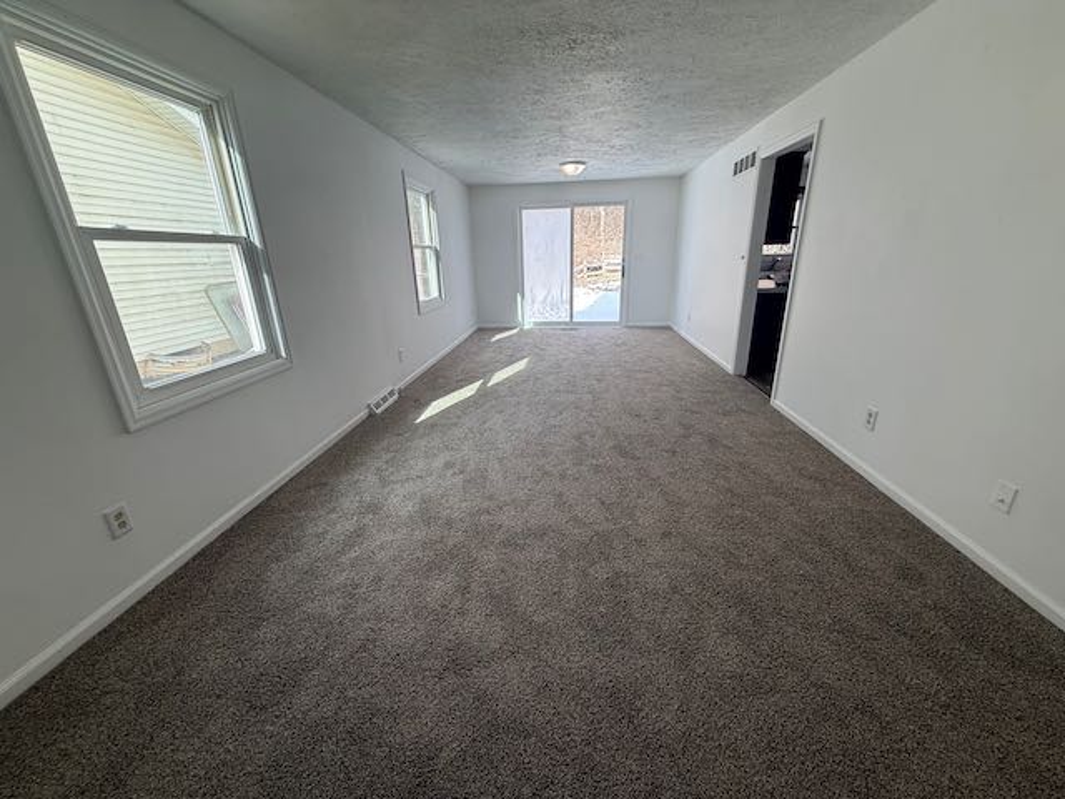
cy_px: 400
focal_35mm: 14
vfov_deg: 85.7
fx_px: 431
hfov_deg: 102.1
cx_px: 532
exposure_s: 1/177
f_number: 2.2
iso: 64
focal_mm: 2.22
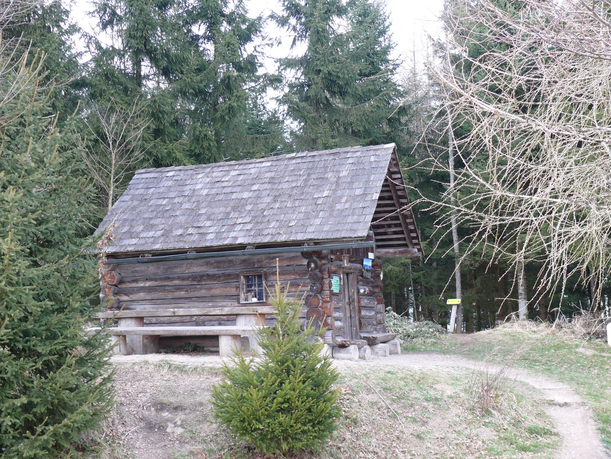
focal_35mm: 57
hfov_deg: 33.8
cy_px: 230
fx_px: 1006
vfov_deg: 25.7
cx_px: 306
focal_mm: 12.1
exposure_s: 1/60
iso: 100
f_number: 3.2
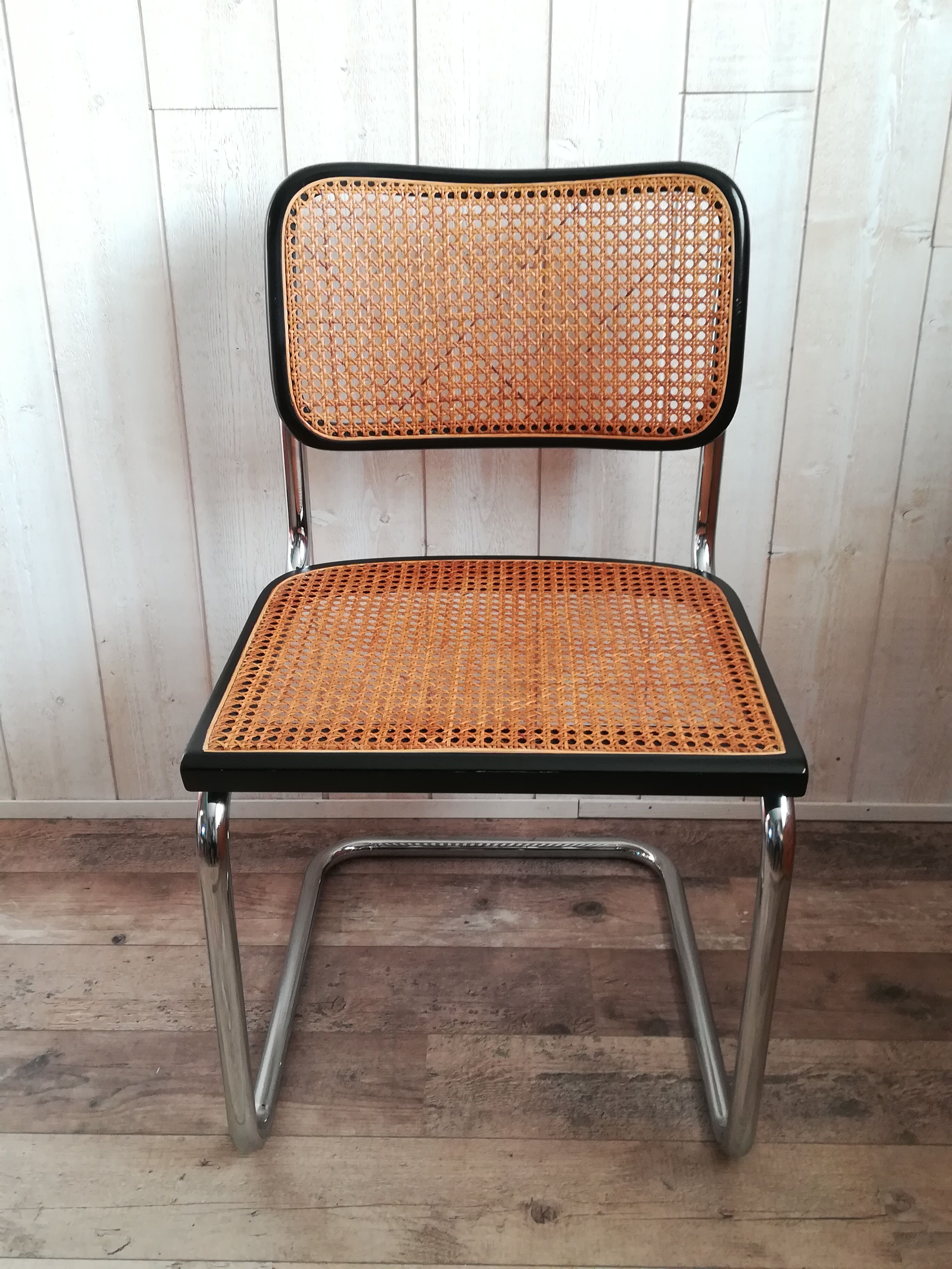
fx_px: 1210
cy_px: 634
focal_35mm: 33
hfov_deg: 42.9
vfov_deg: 55.4
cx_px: 476
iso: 160
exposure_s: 1/33.3
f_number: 2.2
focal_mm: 3.83
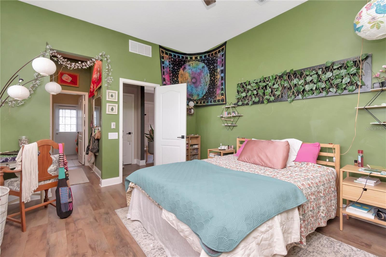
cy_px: 128
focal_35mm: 15
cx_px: 193
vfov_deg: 77.3
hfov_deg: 100.4
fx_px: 161
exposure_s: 1/160
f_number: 8
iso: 500
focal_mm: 10
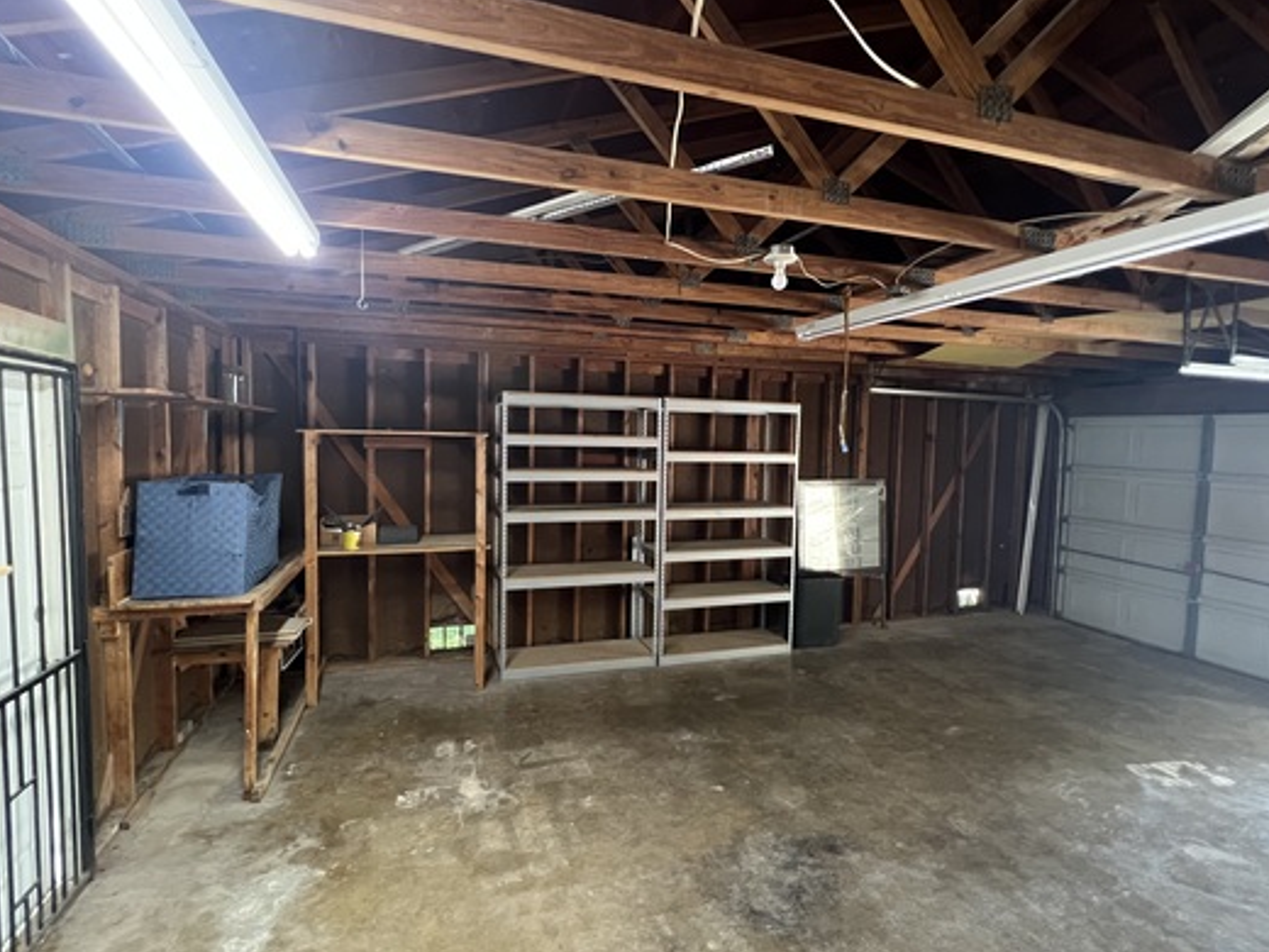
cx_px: 632
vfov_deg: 78.1
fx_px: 587
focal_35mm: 16
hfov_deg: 94.5
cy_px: 483
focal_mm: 1.57
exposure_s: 1/40
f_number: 1.8
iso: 800
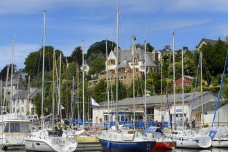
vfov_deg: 18.4
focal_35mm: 74
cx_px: 129
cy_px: 86
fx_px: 468
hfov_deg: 27.3
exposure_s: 1/250
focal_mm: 58
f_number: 14
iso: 200
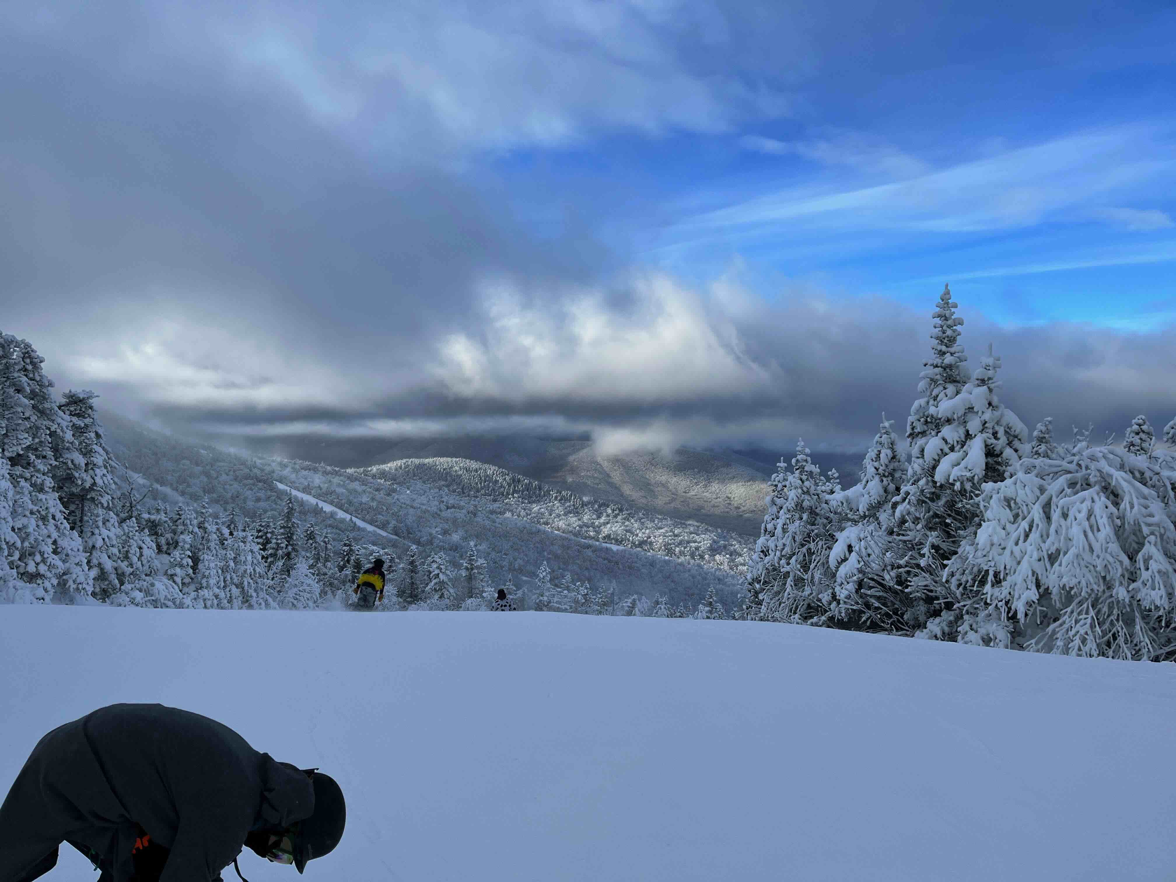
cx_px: 588
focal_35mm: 26
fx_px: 883
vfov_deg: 53.1
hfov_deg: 67.3
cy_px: 441
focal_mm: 5.1
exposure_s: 1/3135
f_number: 1.6
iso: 50
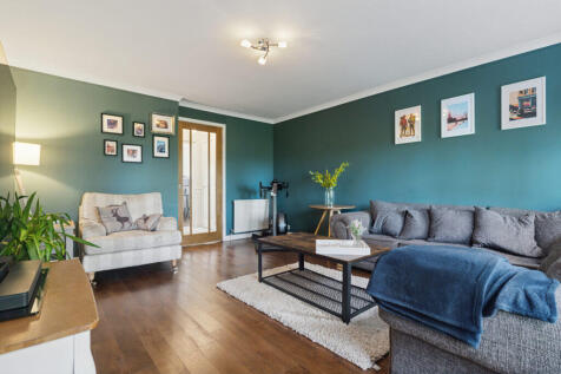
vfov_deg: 72.0
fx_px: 257
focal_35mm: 16
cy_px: 187
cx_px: 280
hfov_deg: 95.0
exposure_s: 1/15
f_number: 5.6
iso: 800
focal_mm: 11
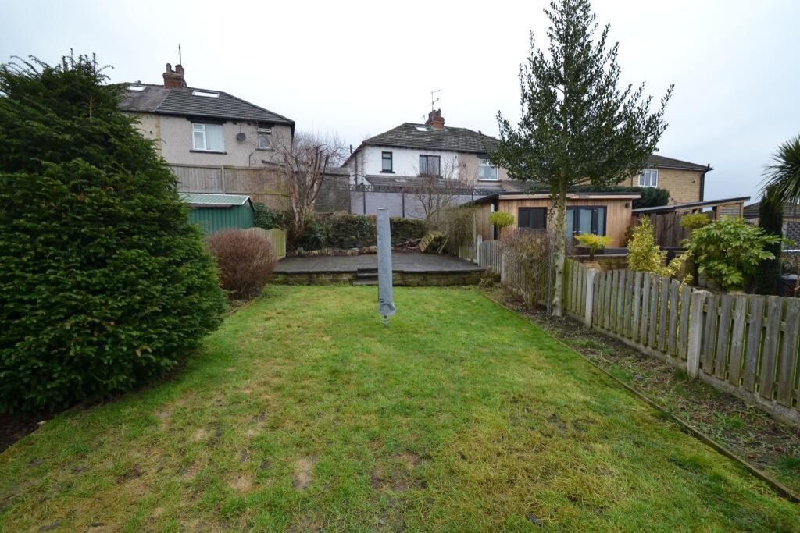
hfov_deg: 100.4
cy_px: 266
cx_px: 400
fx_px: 333
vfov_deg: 77.3
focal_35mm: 15
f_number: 5.6
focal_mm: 10
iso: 250
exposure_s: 1/125
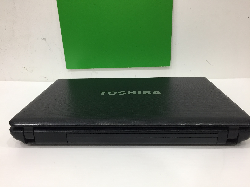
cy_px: 94
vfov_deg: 48.2
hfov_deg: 61.7
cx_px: 125
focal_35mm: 29
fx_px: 209
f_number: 2.2
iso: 100
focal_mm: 4.15
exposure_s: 1/33
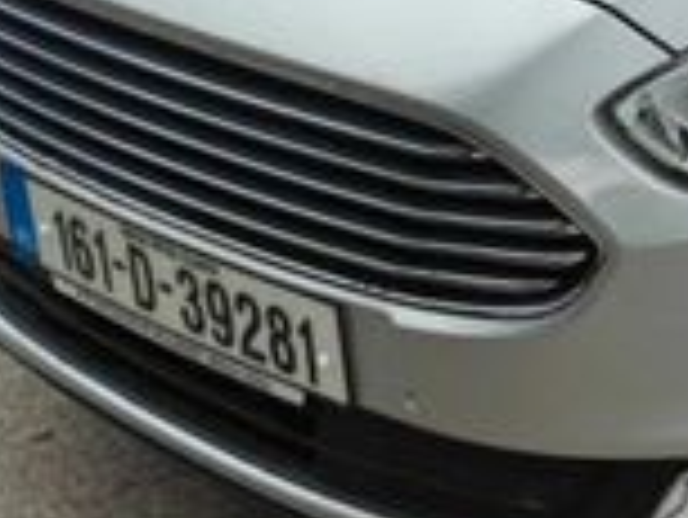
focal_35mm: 94
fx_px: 1870
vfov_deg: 14.5
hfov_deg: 18.0
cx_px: 1102
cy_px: -300
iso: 64
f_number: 1.7
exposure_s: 1/479
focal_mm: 6.06
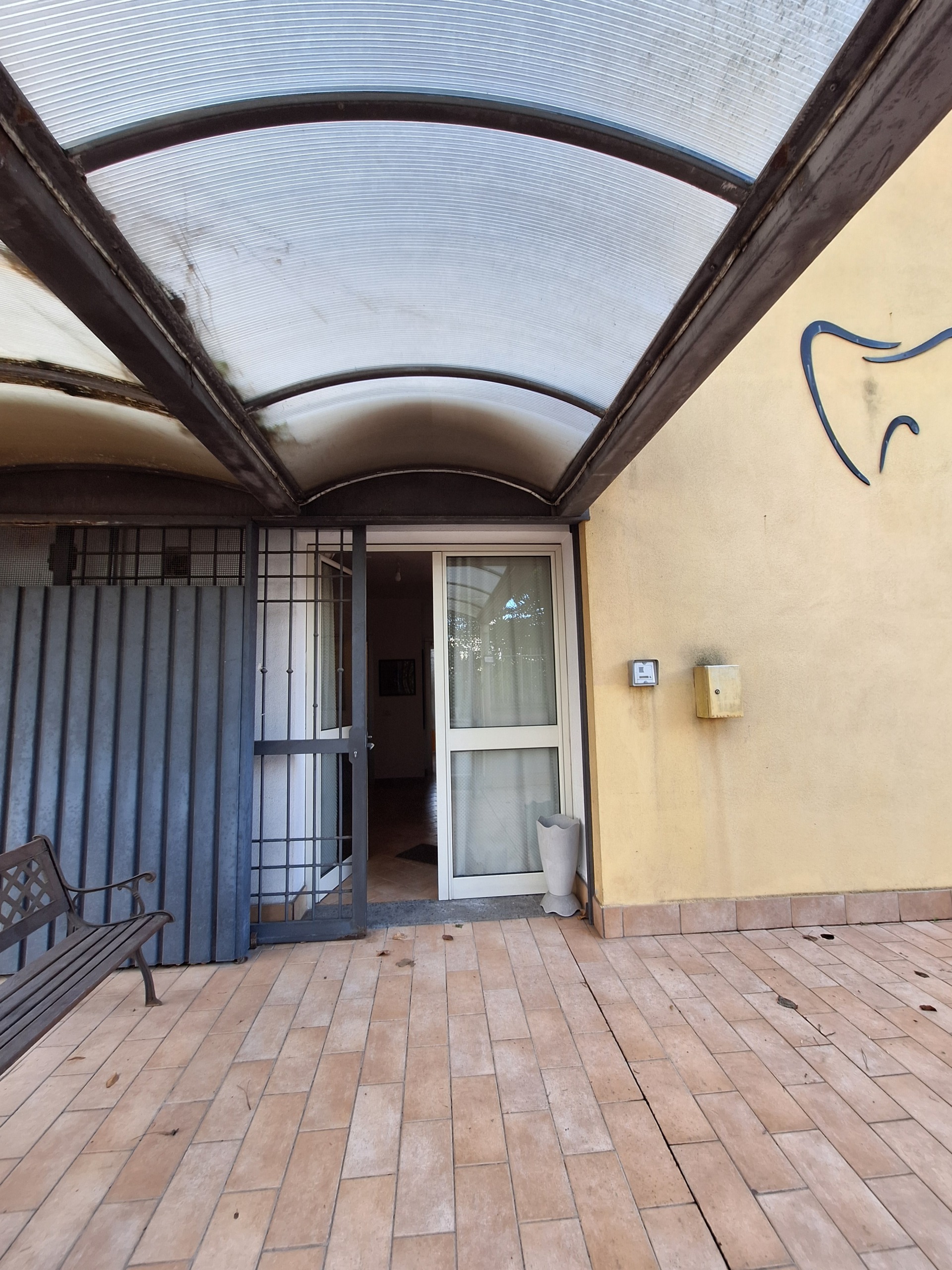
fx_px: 477
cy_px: 635
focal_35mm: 13
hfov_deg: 89.9
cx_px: 476
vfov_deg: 106.2
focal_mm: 1.74
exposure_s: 1/100
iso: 50
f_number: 2.2
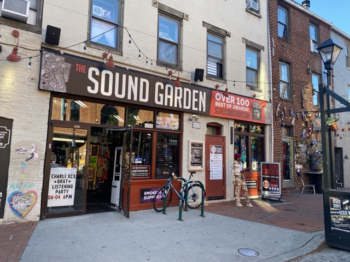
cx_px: 175
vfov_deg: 53.1
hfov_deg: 67.3
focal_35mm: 26
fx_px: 263
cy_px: 131
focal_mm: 4.25
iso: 32
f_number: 1.8
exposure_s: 1/150
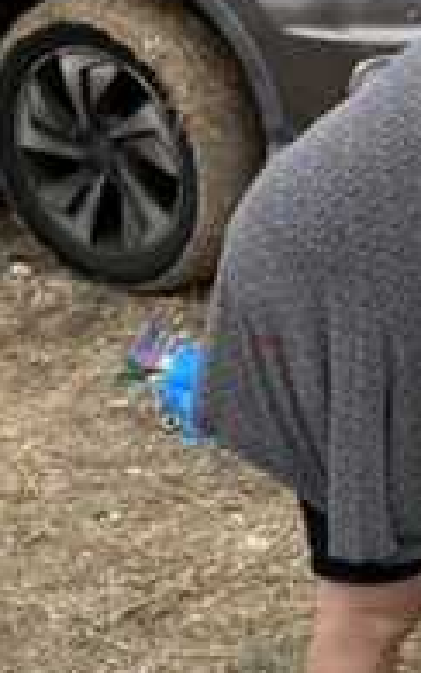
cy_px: 445
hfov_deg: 8.9
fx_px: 2660
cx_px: 569
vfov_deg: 14.4
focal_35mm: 145
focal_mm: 4.25
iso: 32
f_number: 1.8
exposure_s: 1/1206
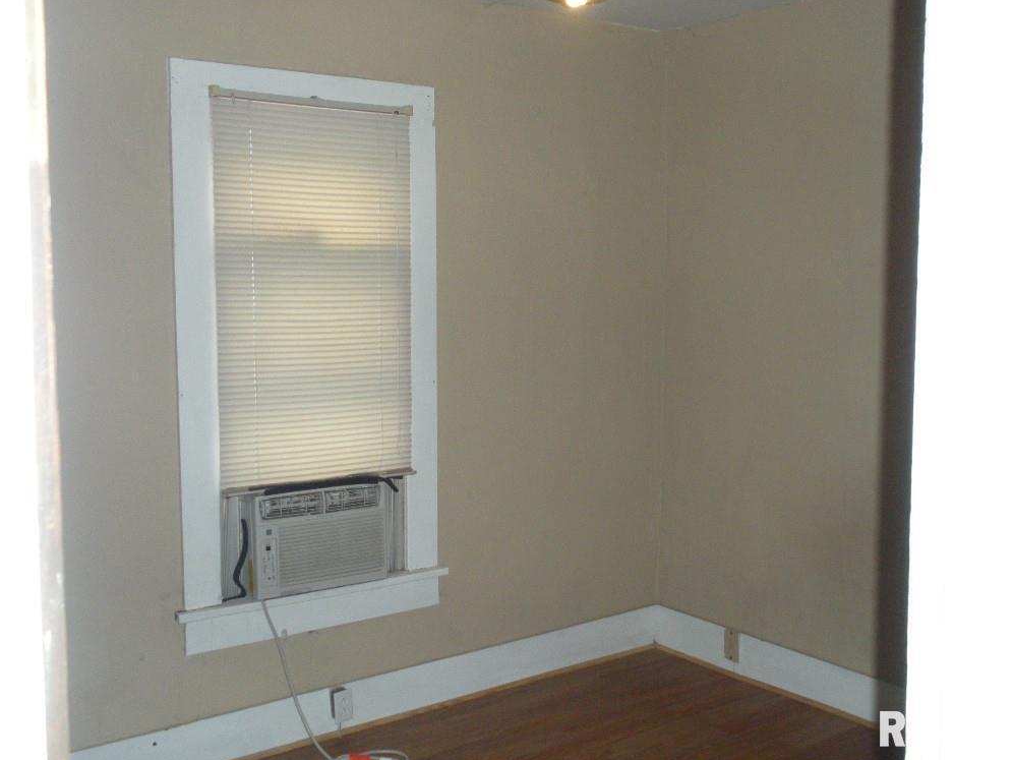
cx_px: 514
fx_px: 1083
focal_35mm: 37
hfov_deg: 50.1
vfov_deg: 38.7
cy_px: 372
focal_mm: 6.3
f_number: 3.5
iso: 368
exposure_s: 1/60
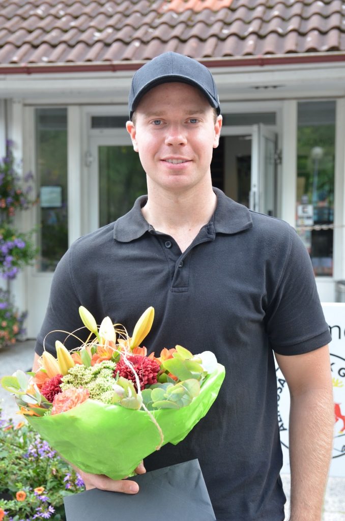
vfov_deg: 35.1
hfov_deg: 23.7
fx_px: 823
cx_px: 172
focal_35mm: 57
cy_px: 260
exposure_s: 1/100
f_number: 5.6
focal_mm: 38
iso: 400
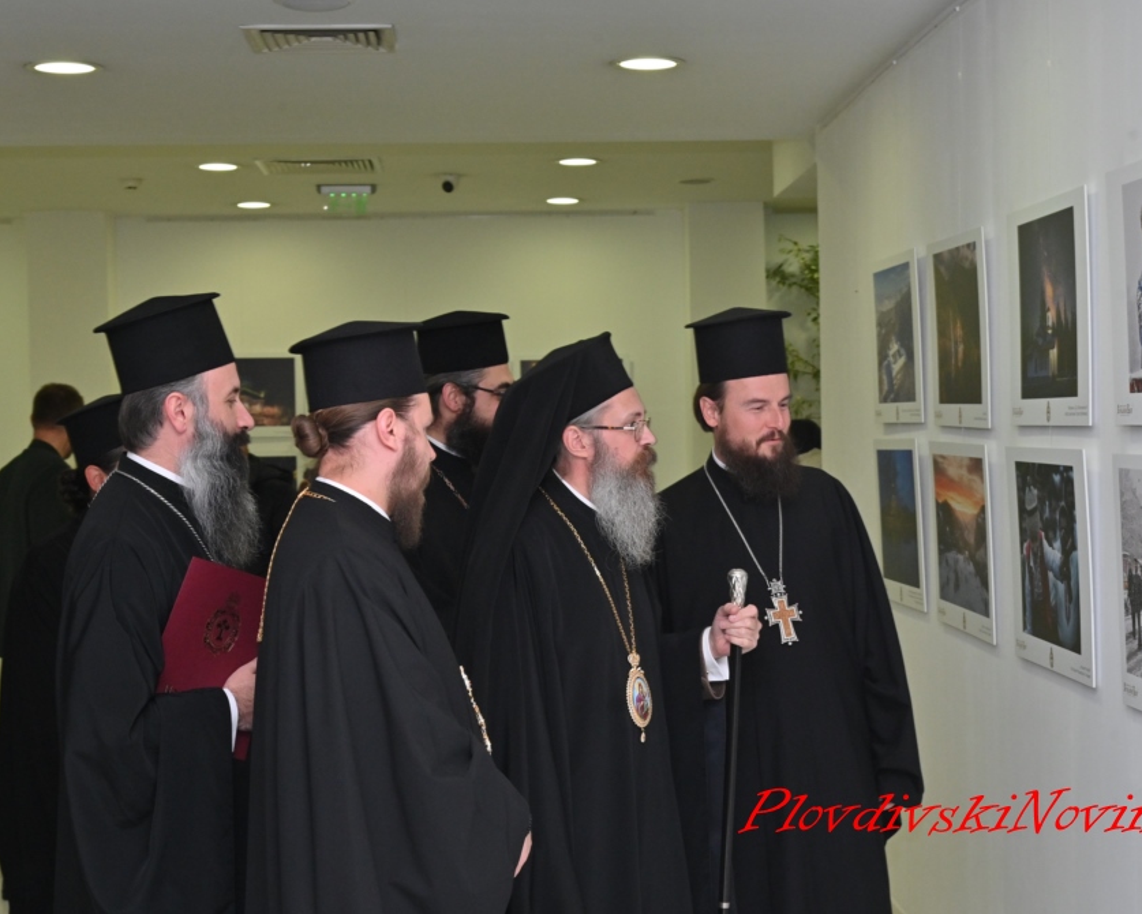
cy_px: 463
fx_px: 2130
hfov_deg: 30.0
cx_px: 651
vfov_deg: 24.2
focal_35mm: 63
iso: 2000
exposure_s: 1/125
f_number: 10
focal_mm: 55
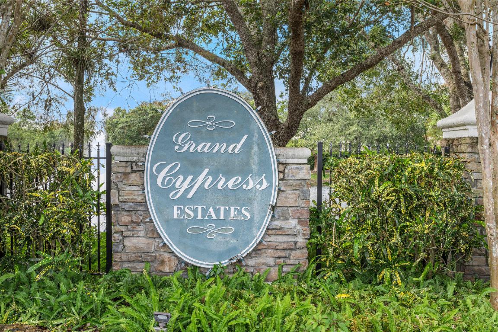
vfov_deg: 36.9
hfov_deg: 53.1
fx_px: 498
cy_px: 166
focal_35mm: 36
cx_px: 249
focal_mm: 24
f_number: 7.1
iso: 125
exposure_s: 1/25
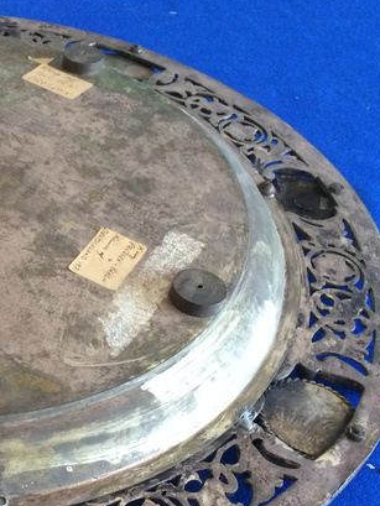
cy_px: 314
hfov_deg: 20.6
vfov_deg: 29.3
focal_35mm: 66
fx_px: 966
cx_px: -97
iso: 160
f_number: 2.2
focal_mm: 4.12
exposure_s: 1/30
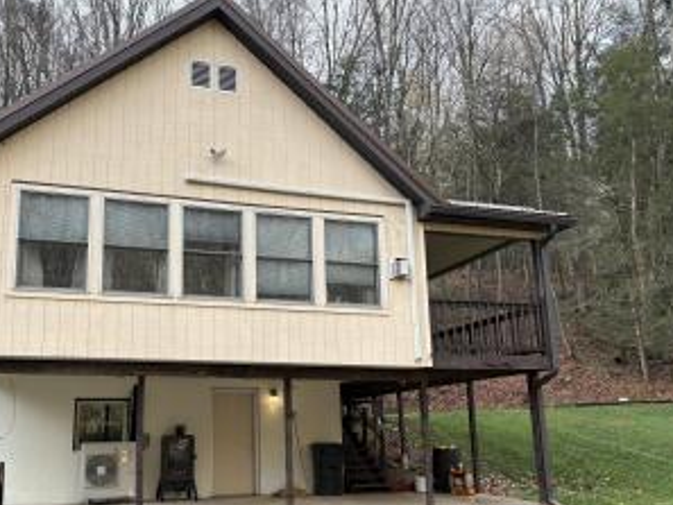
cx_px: 252
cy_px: 301
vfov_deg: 40.6
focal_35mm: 35
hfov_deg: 52.0
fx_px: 681
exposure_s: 1/203
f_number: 1.6
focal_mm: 5.96
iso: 40
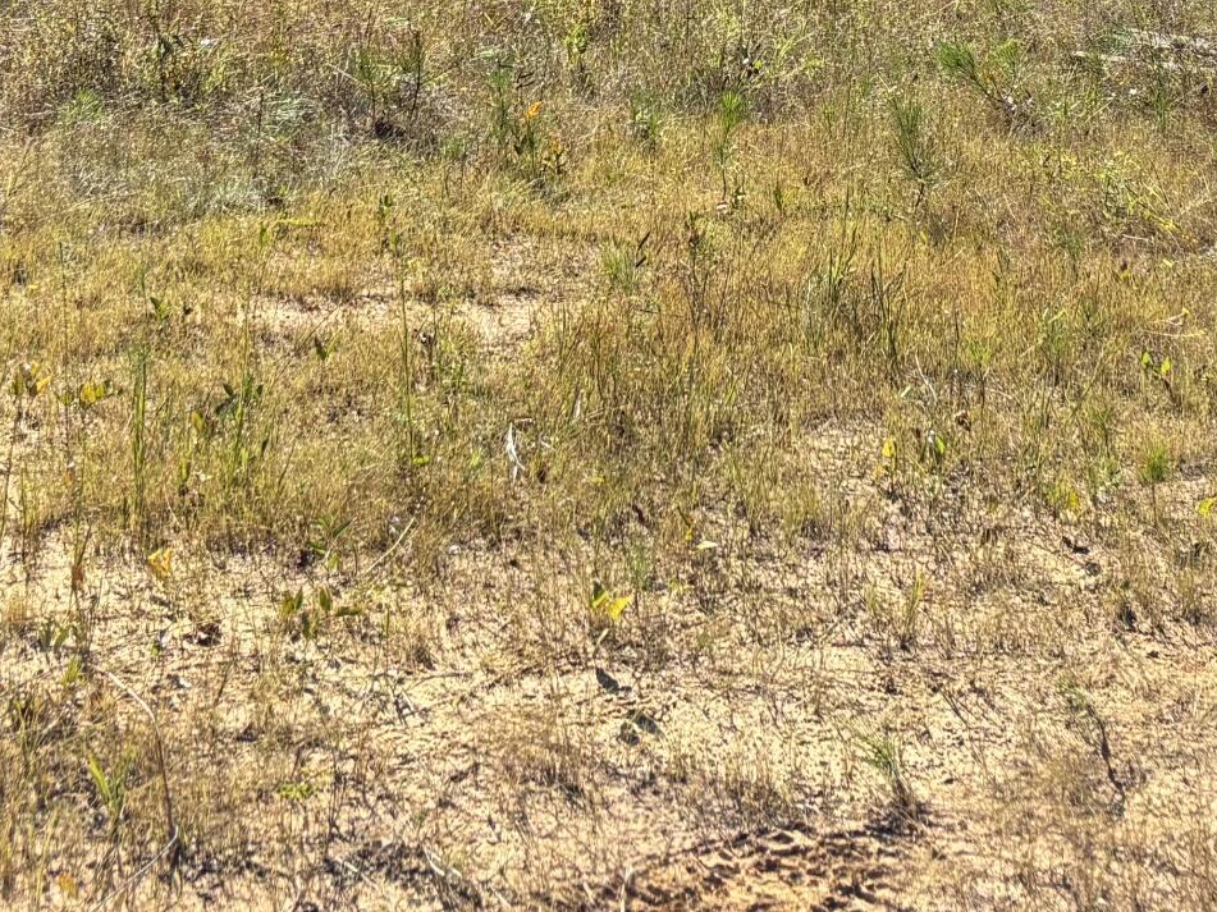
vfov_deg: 16.6
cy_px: -407
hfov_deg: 23.8
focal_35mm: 82
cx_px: 703
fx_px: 2883
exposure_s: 1/2242
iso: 50
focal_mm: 5.96
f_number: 1.6
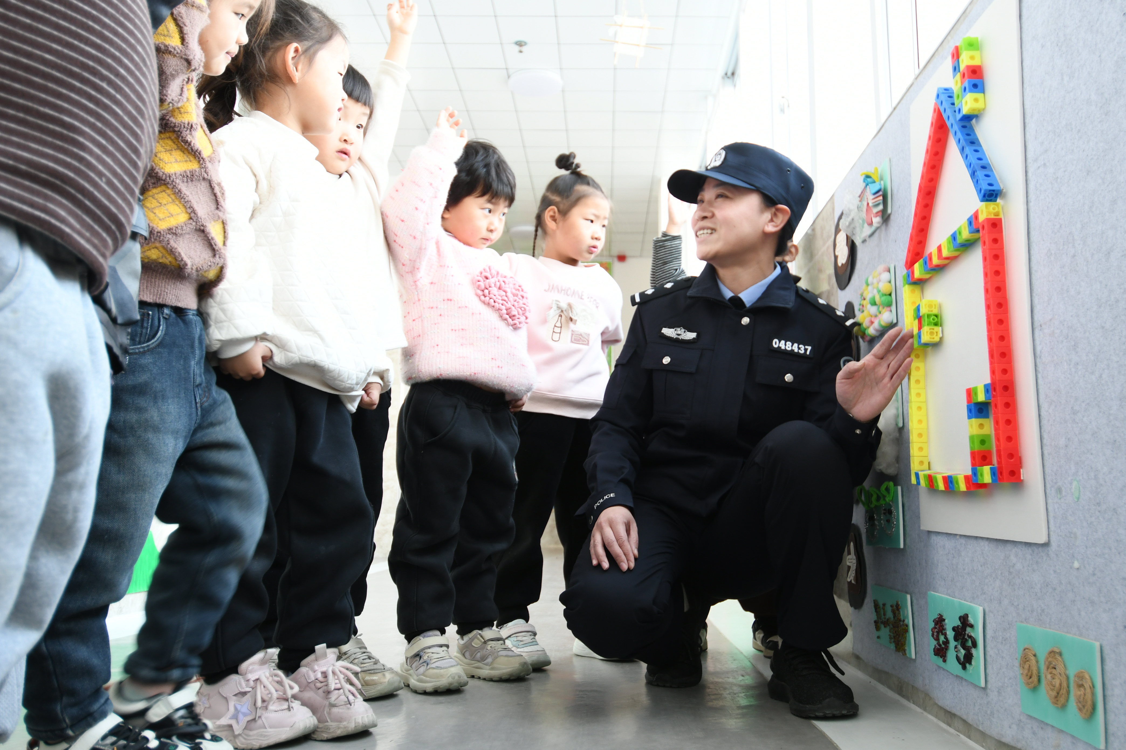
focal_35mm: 30
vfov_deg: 43.6
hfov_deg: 61.9
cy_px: 375
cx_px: 563
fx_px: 938
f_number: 4
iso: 500
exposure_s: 1/30
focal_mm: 20
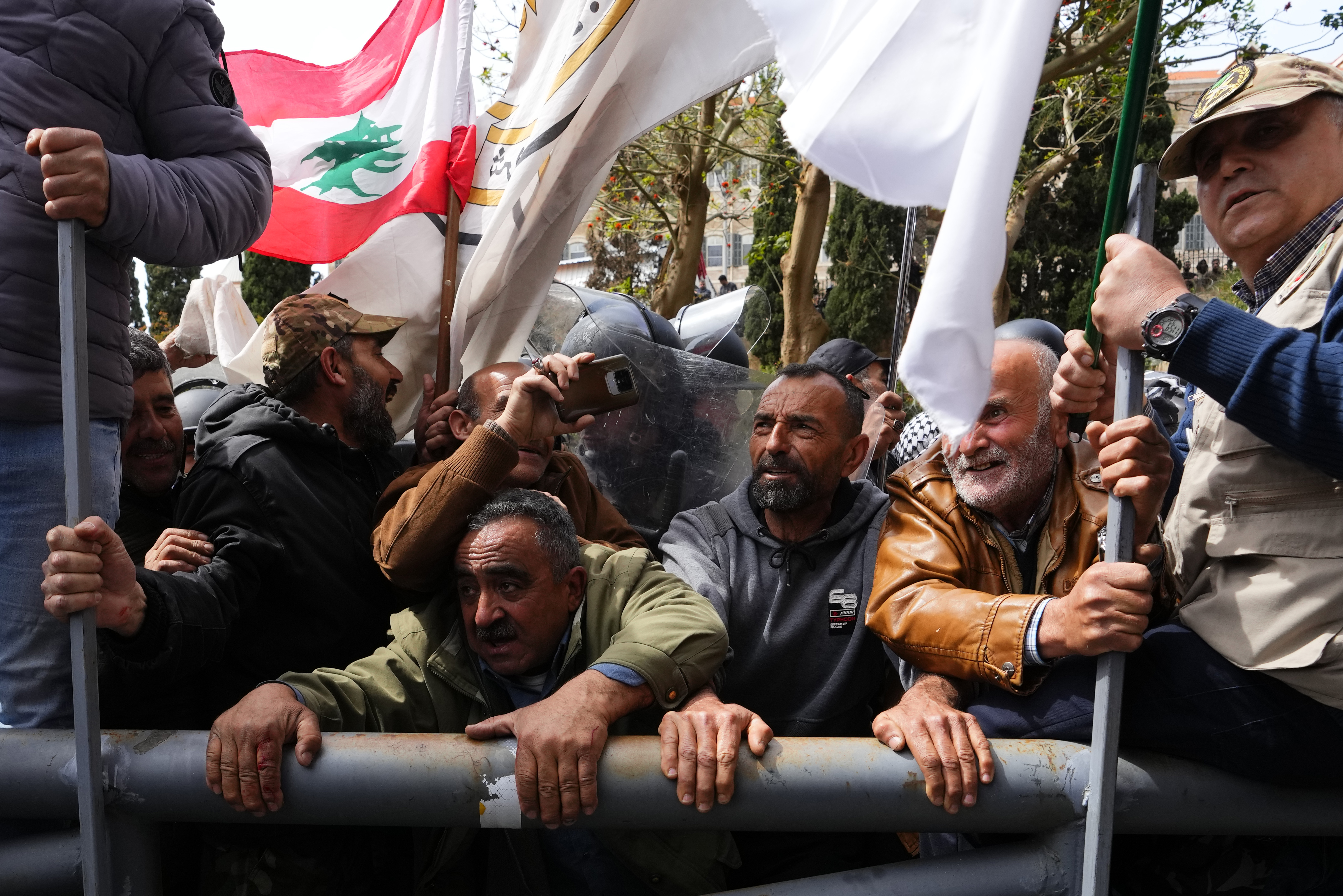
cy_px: 448
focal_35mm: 16
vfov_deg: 73.7
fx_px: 597
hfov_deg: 96.7
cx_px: 672
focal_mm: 16
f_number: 5.6
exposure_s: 1/1600
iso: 640
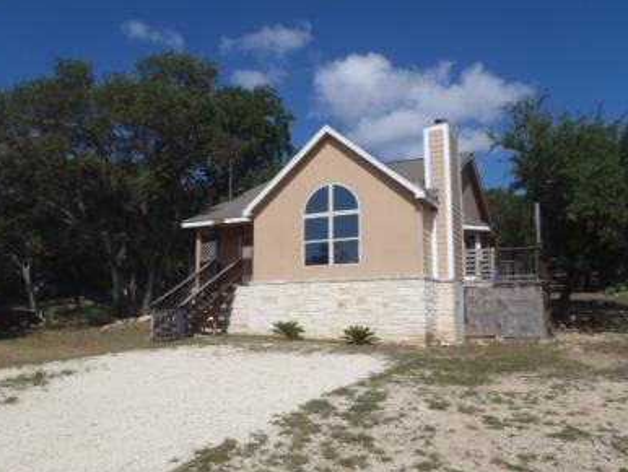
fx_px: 526
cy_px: 239
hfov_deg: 61.6
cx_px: 306
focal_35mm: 29
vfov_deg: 48.3
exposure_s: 1/1250
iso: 80
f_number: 3.9
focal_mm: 5
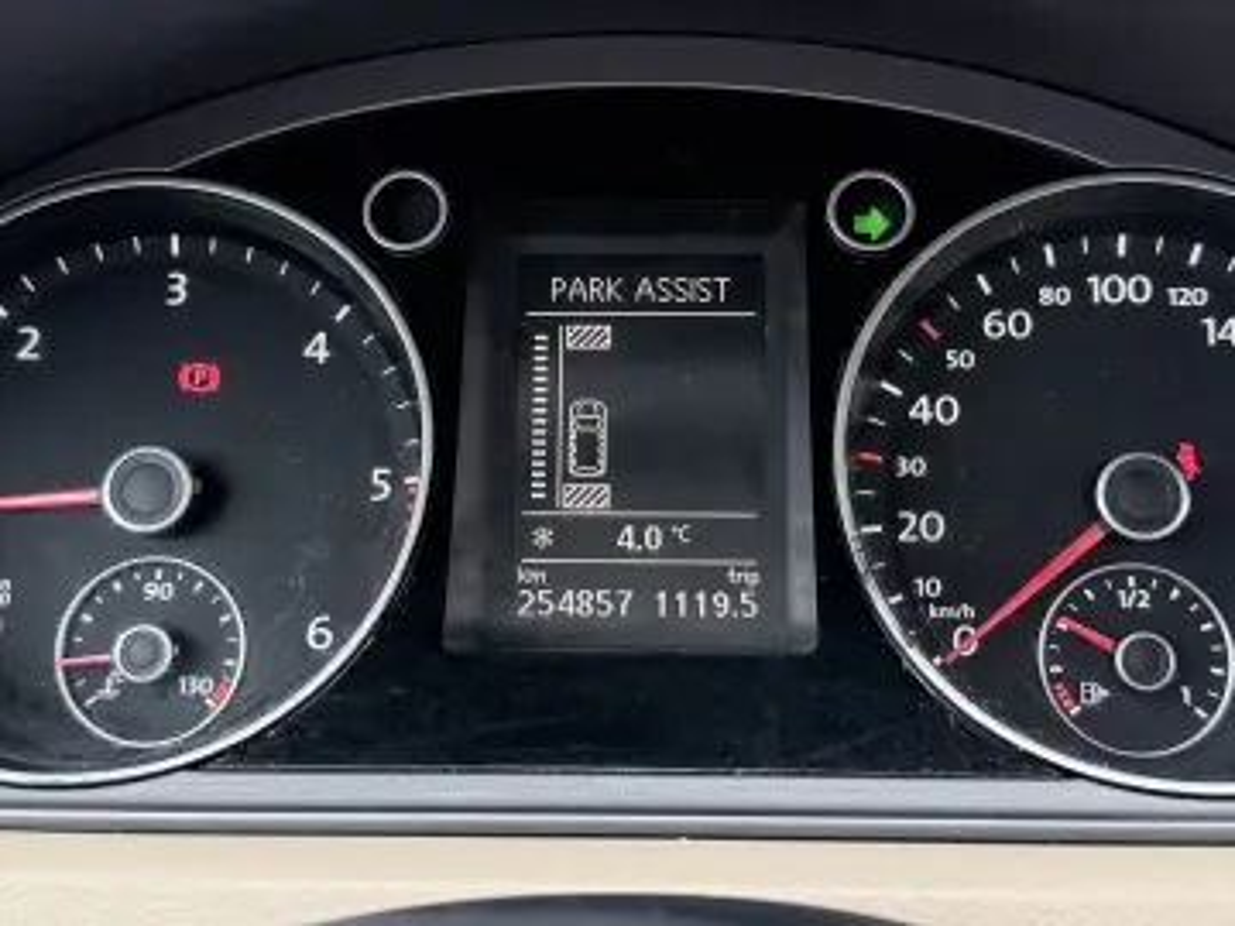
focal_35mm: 24
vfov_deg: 56.8
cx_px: 618
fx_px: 856
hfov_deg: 71.6
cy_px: 463
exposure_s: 1/226
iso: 200
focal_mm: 6.76
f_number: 1.78
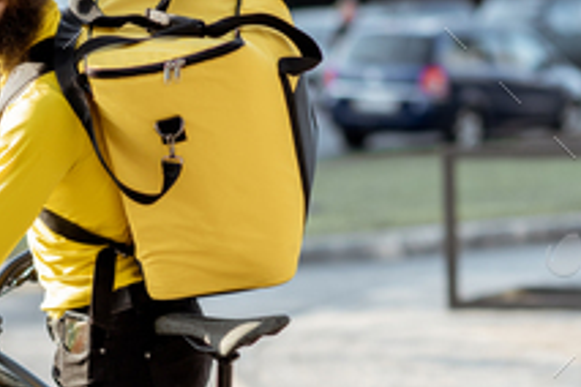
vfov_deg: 5.8
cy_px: 384
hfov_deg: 8.7
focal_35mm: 236
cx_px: 251
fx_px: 3808
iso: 200
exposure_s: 1/1000
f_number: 2.2
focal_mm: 85
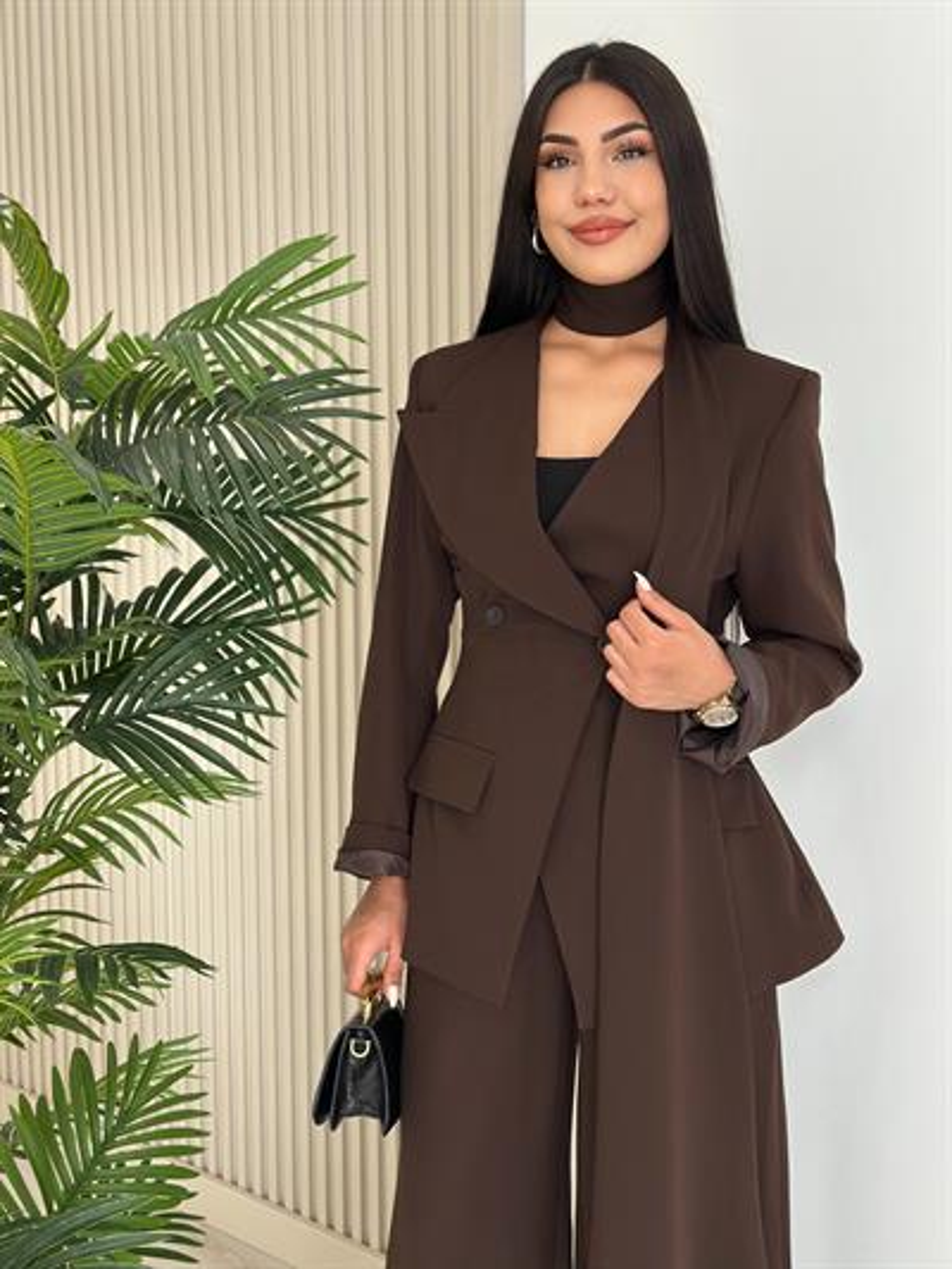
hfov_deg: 30.3
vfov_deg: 39.6
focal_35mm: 48
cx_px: 476
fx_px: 1759
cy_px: 634
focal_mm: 6.86
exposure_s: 1/222
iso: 80
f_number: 1.78
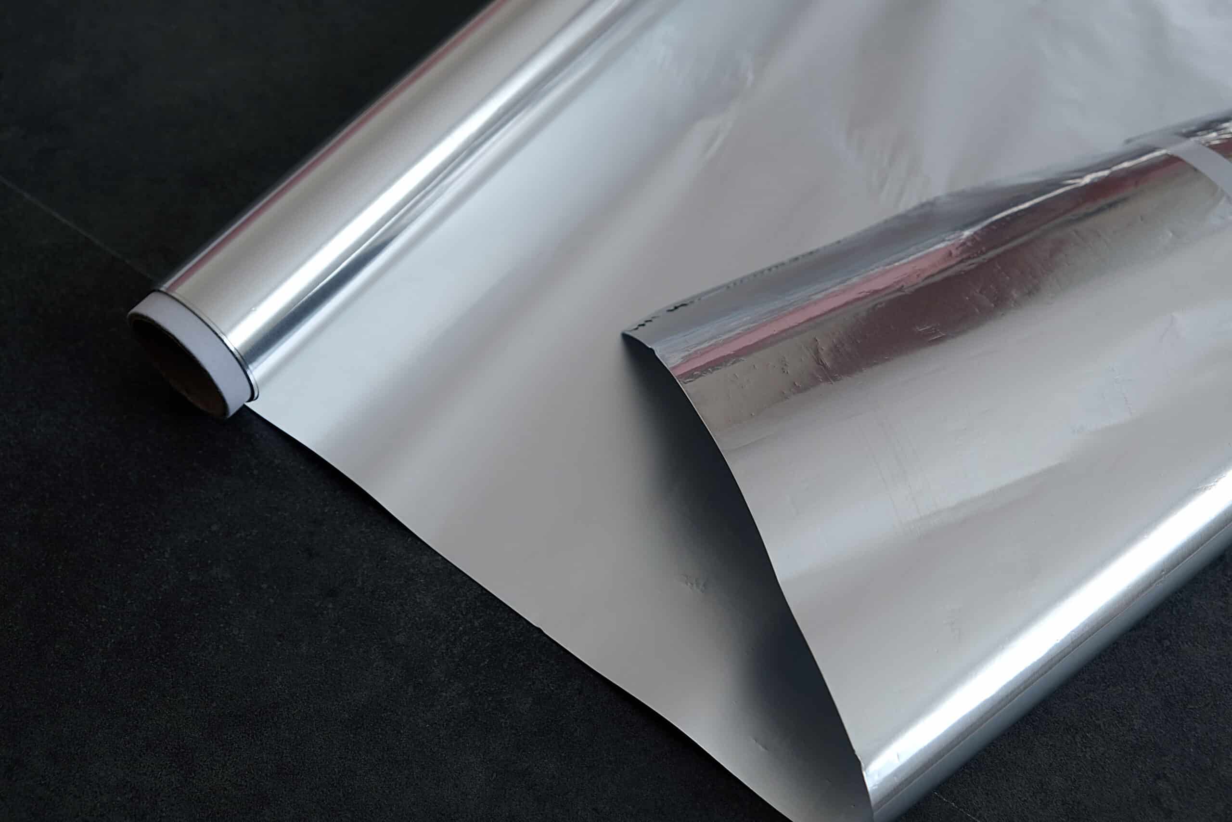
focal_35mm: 43
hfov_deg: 45.4
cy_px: 411
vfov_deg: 31.2
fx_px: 1472
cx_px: 616
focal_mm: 28.9
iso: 200
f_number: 4.5
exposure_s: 1/210
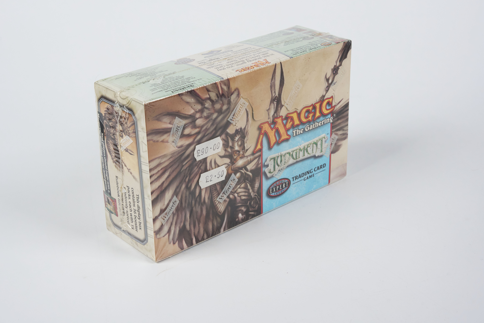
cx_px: 215
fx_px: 786
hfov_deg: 34.2
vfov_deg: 23.2
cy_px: 130
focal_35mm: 58
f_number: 13
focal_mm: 48.4
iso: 800
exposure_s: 1/50
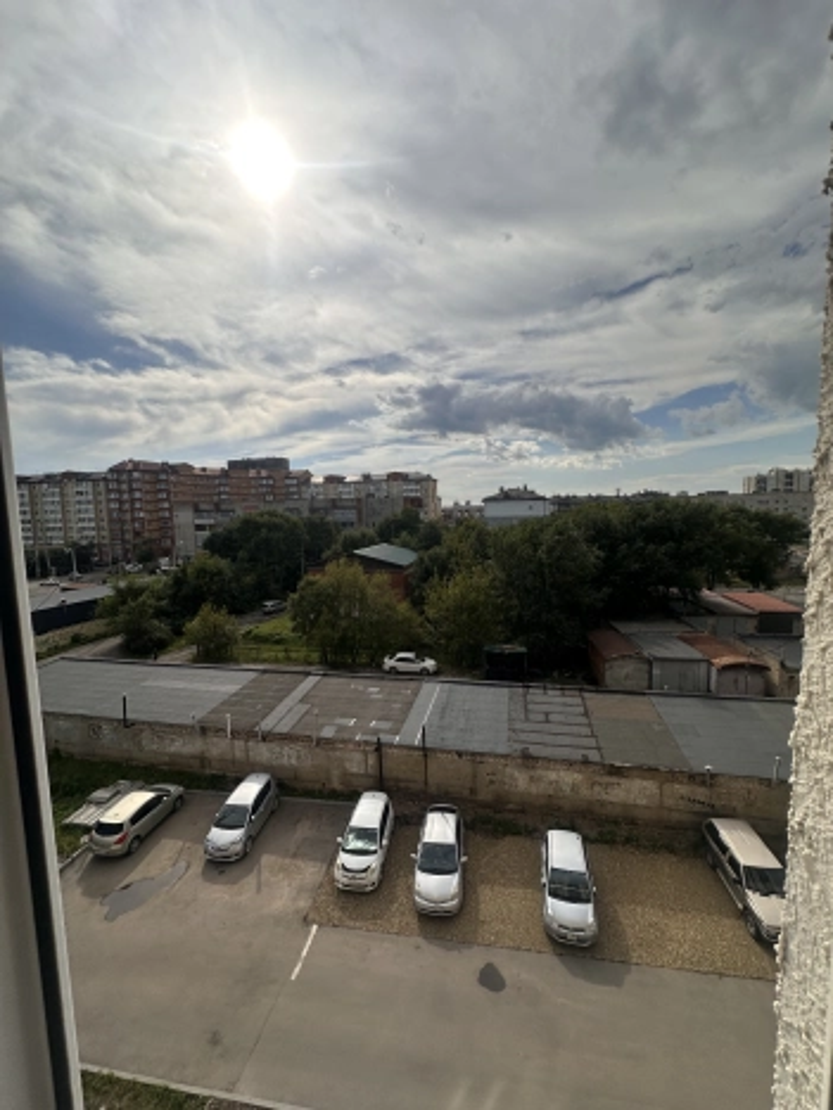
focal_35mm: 14
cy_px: 555
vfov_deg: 102.1
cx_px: 416
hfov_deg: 85.7
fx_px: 449
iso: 50
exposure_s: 1/3861
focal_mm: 2.22
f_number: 2.2
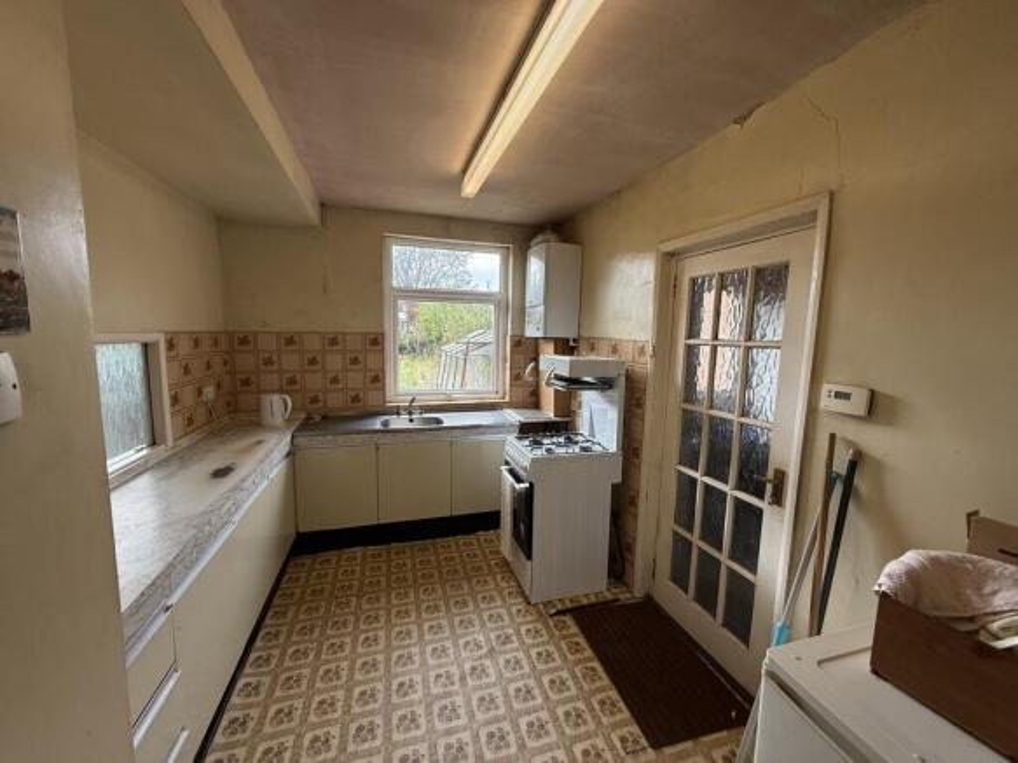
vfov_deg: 85.7
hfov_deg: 102.1
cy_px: 382
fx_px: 412
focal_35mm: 14
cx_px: 509
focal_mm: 2.22
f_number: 2.2
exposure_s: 1/99
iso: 100
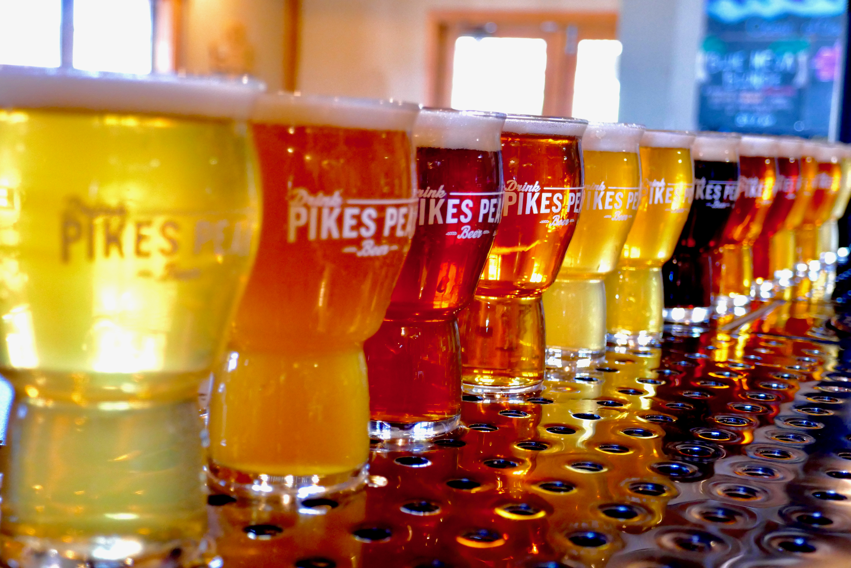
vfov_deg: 26.5
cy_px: 284
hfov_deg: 38.9
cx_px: 426
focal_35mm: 51
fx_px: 1205
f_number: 4.1
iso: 1600
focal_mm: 18.6
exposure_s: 1/40
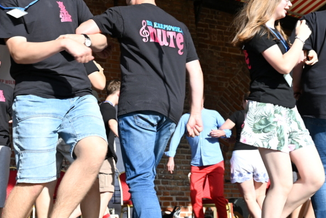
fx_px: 544
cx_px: 138
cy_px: 51
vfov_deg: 22.4
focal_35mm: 60
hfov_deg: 33.3
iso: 100
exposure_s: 1/250
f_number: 5.6
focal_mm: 29.5
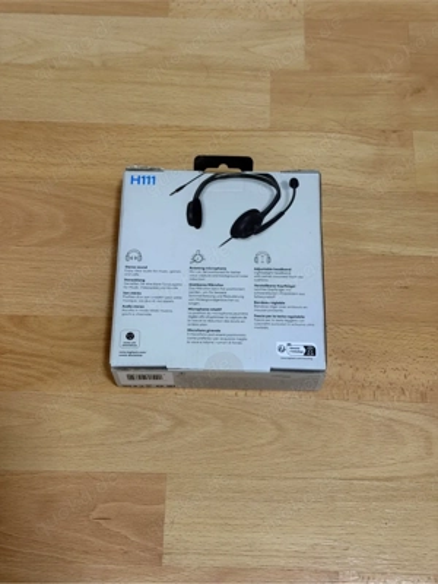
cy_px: 292
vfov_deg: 39.7
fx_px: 810
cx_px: 219
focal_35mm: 48
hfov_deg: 30.3
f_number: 1.78
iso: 400
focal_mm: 6.76
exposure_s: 1/40
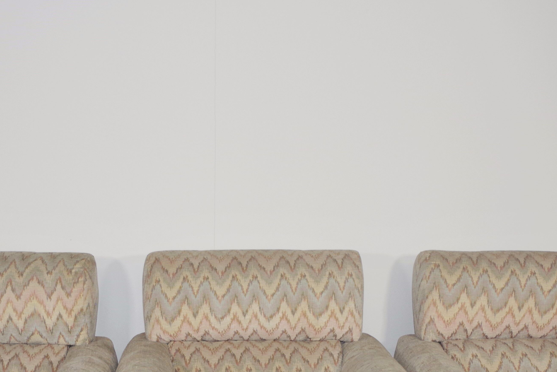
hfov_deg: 31.4
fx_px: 990
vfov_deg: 21.1
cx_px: 299
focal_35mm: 64
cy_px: 281
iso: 200
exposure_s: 1/100
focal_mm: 20
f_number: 4
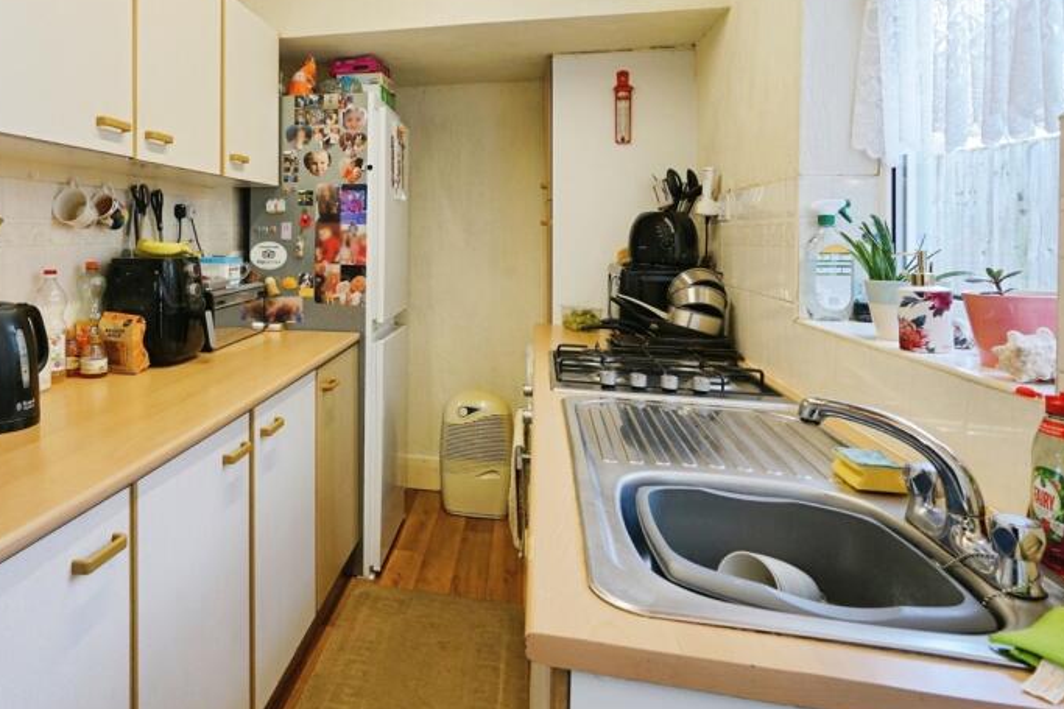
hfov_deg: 71.5
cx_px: 351
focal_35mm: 24
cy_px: 235
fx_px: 709
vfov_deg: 52.1
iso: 1250
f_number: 7.1
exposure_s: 1/80
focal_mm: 16
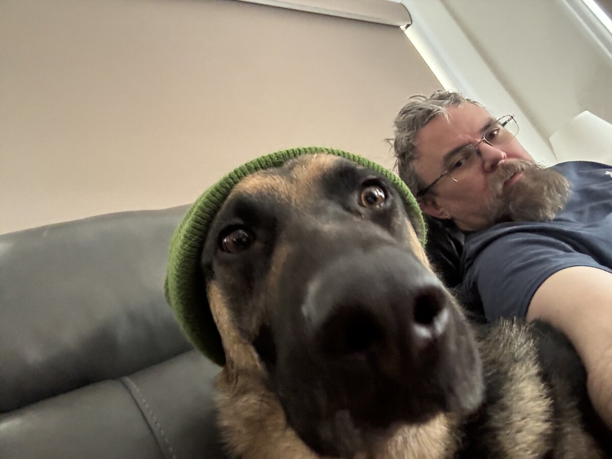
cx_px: 306
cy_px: 230
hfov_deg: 73.9
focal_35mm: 23
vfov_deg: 58.9
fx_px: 407
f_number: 1.9
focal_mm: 2.69
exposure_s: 1/30
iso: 500
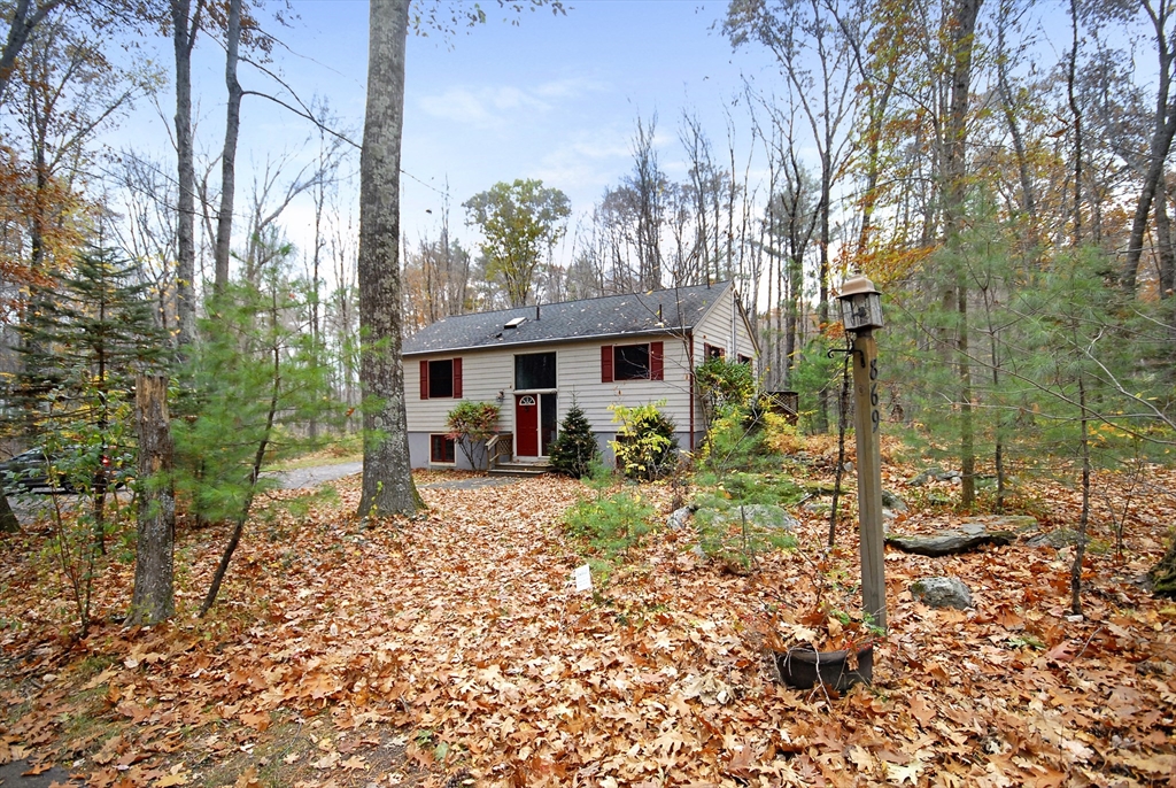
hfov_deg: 92.4
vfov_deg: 69.8
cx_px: 588
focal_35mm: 17
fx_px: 564
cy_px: 394
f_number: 5
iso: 400
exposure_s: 1/100
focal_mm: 11.5
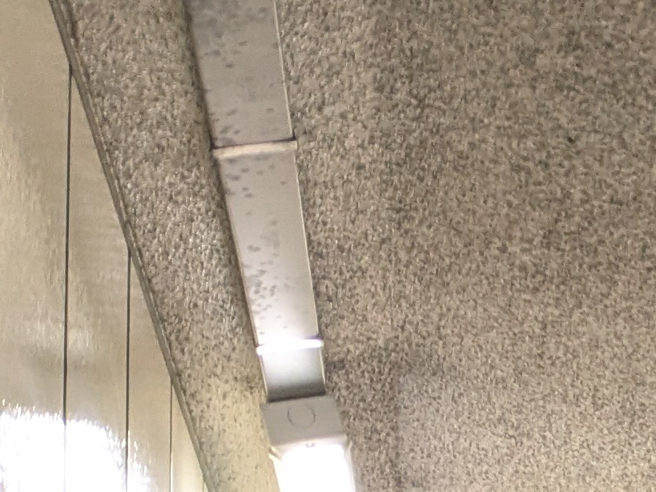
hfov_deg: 11.8
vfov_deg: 9.9
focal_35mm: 133
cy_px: 1133
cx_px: 1610
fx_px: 2520
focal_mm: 4.38
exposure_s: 1/99.9
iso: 144
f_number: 1.73
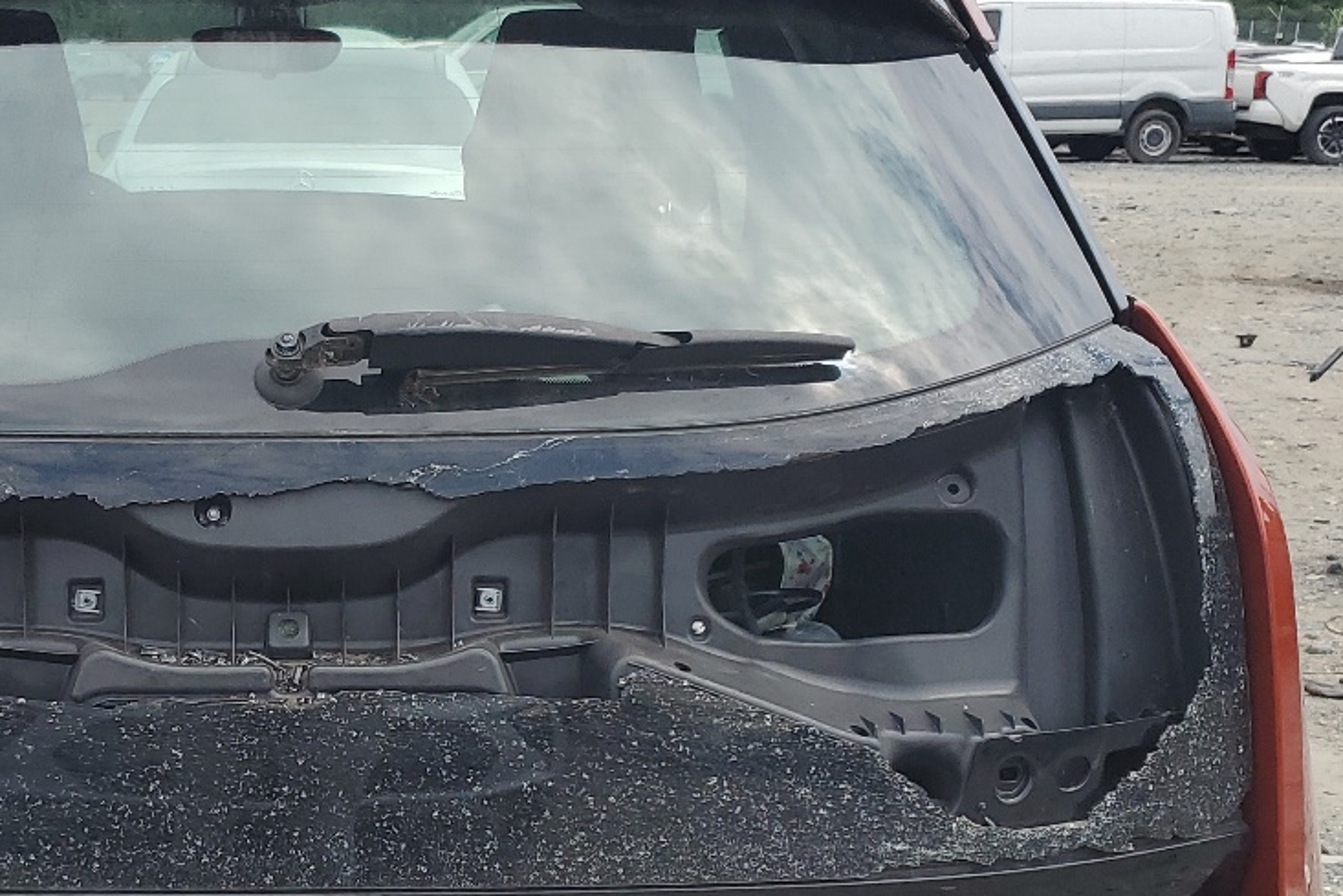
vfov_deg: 22.7
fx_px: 2201
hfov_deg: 33.0
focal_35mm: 59
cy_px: 696
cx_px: 277
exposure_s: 1/2500
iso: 50
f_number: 1.5
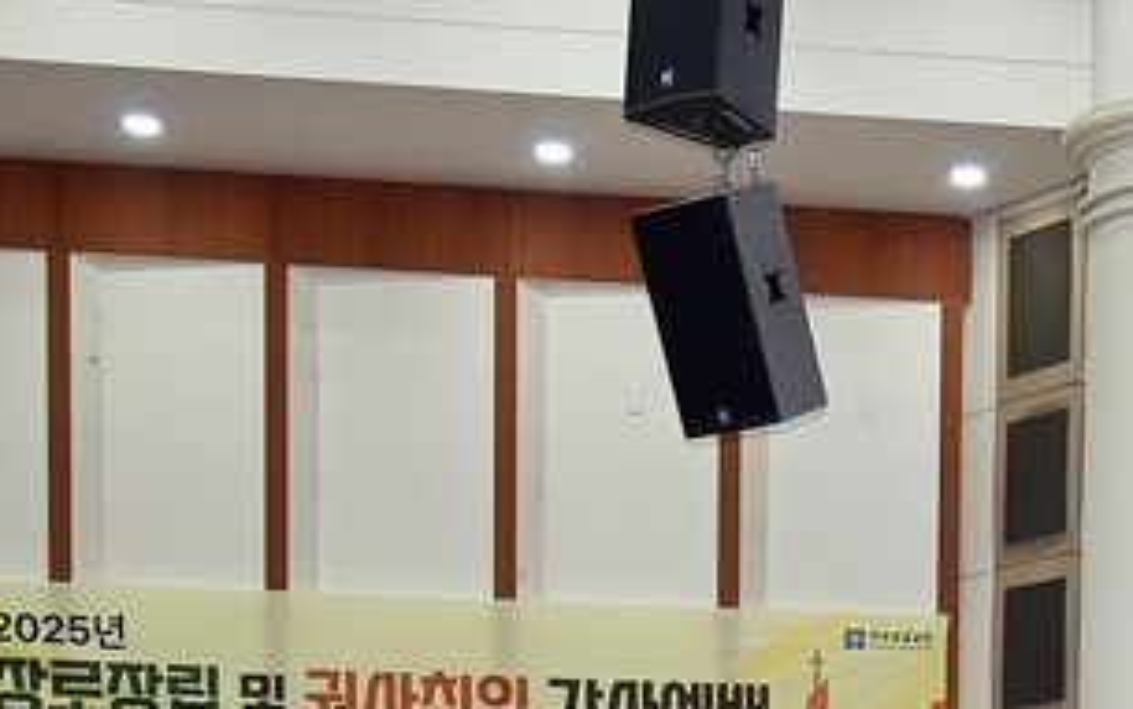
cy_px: 1579
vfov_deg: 9.5
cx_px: 1155
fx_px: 3864
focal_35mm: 125
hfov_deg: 16.3
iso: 200
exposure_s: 1/60
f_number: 4
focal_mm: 19.5
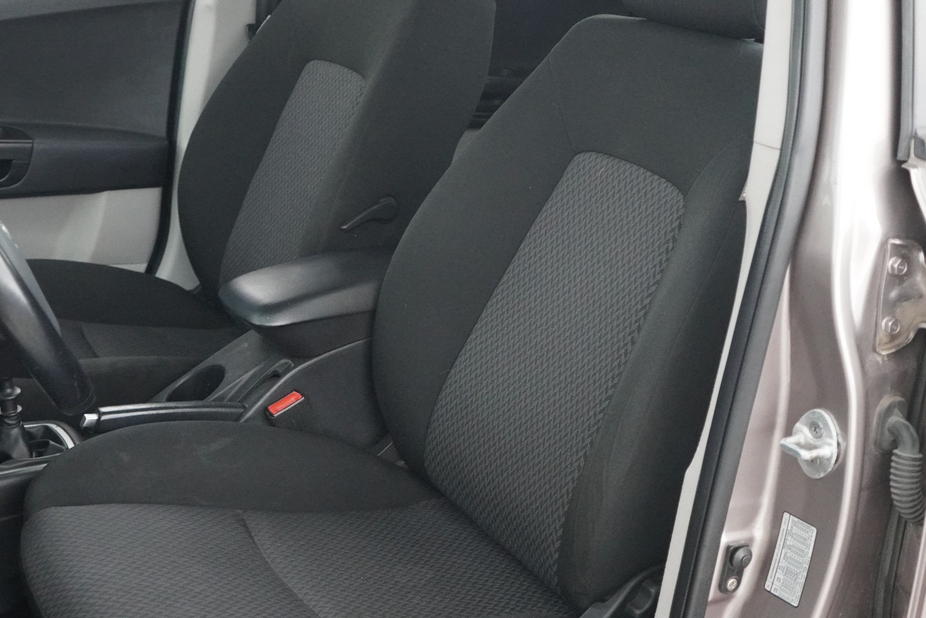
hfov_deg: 38.5
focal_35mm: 52
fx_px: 1327
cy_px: 330
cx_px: 438
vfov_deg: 26.2
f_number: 3.5
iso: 6400
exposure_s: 1/20
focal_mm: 29
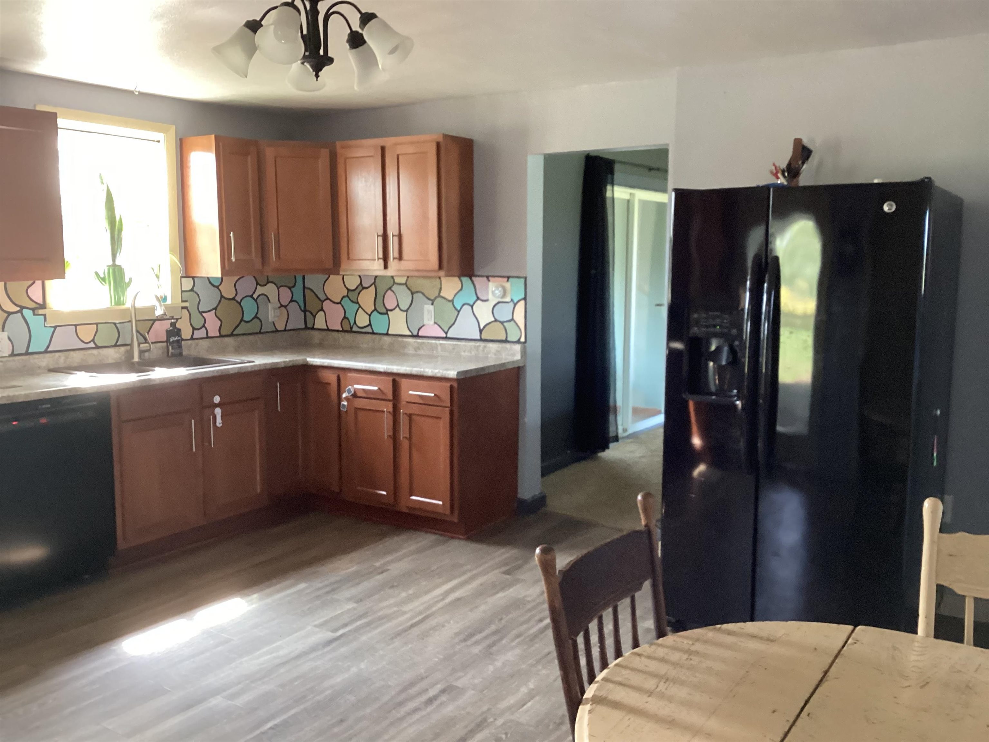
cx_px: 494
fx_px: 886
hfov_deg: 58.4
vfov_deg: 45.4
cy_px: 371
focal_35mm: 31
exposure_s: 1/50
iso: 320
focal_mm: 3.3
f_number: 2.4
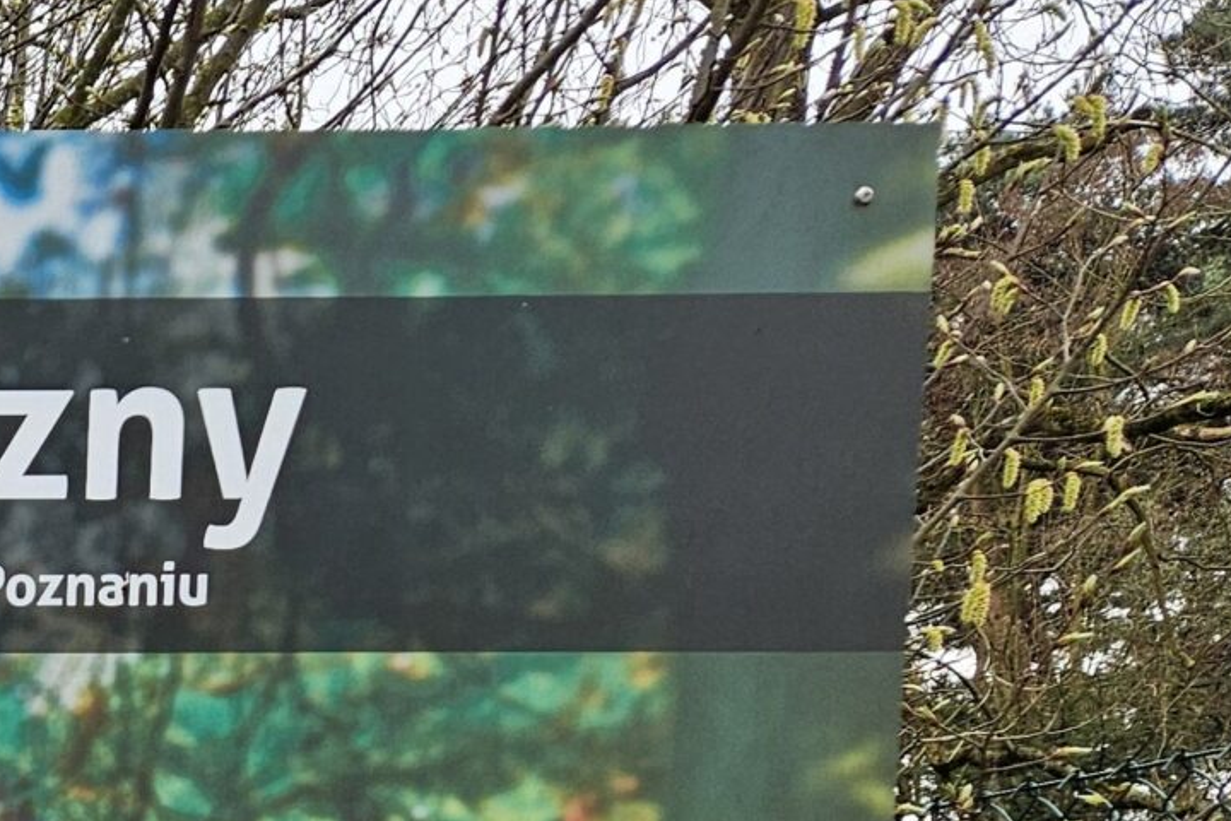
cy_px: 1327
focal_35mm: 85
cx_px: -610
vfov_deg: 14.7
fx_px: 2906
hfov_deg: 20.5
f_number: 1.8
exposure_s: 1/432
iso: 40
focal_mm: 5.4
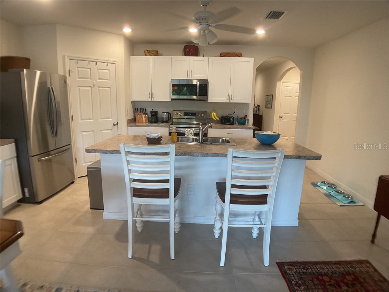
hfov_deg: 61.7
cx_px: 194
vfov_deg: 48.2
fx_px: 326
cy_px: 146
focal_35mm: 29
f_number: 1.8
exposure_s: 1/60
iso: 100
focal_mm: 3
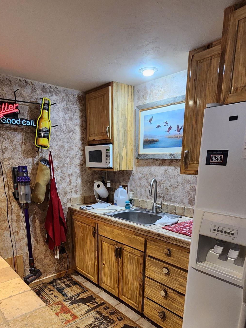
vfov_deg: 73.8
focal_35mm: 22
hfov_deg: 60.9
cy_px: 221
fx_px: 208
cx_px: 109
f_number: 2.2
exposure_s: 1/60
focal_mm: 2.2
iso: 400
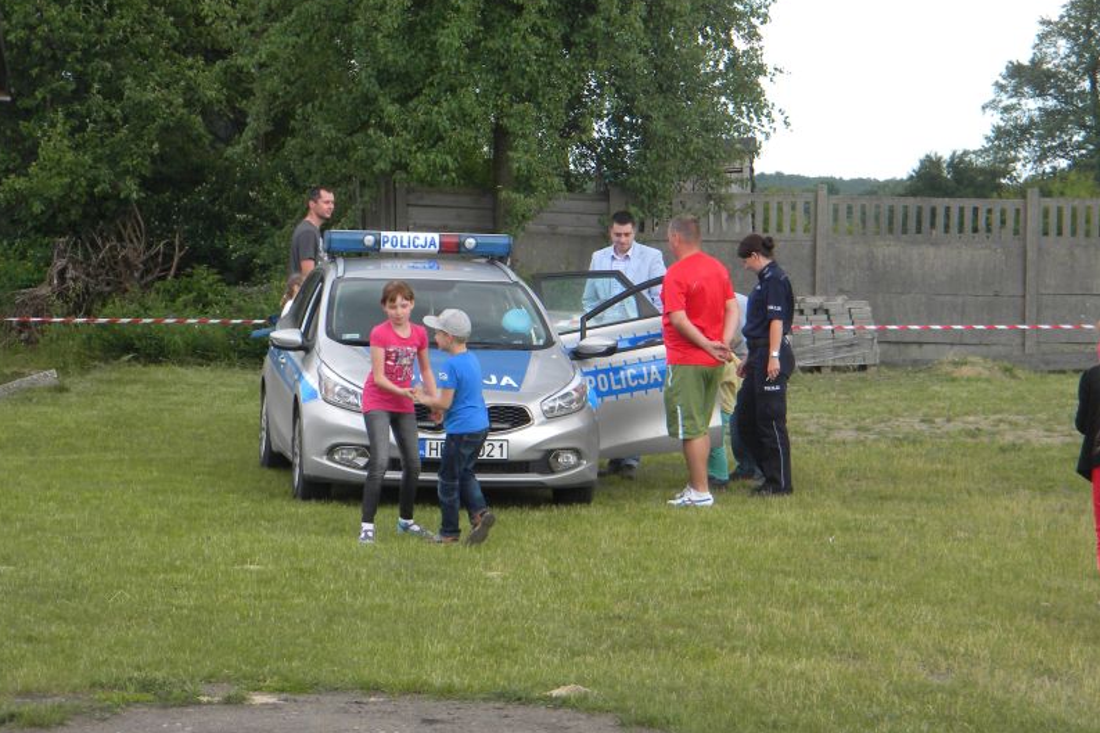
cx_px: 547
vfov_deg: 12.4
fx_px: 3360
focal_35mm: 110
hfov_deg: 18.6
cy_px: 331
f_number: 4.7
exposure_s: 1/162
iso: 80
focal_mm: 19
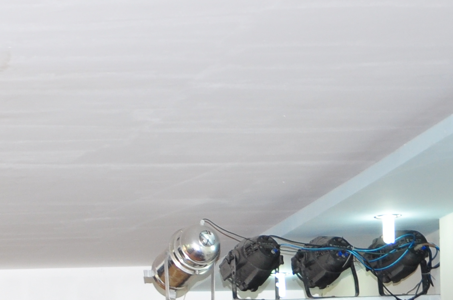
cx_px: -250
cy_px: 483
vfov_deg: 7.4
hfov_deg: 10.8
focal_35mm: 182
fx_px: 2287
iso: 400
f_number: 5
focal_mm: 32
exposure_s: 1/200
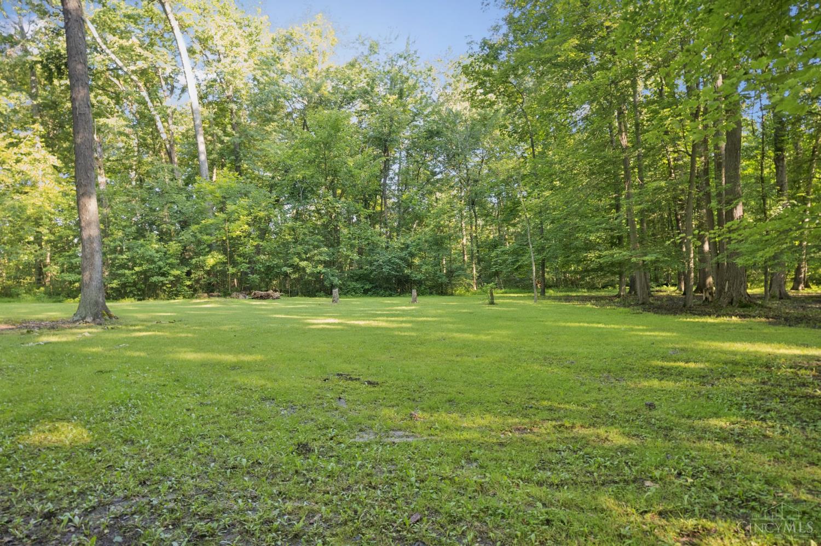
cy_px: 273
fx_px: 502
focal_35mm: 22
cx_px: 410
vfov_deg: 57.2
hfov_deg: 78.6
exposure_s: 1/40
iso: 100
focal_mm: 8.4
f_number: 2.8
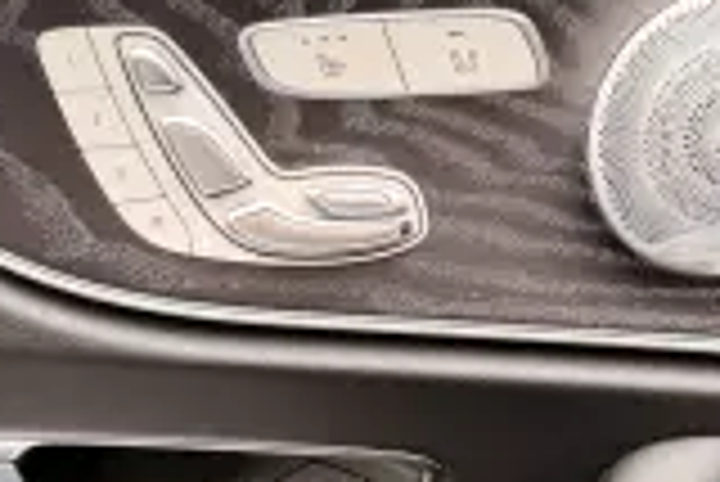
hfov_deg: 35.6
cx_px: 328
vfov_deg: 23.4
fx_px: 1121
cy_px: 455
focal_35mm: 56
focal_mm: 6.76
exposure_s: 1/148
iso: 160
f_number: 1.78
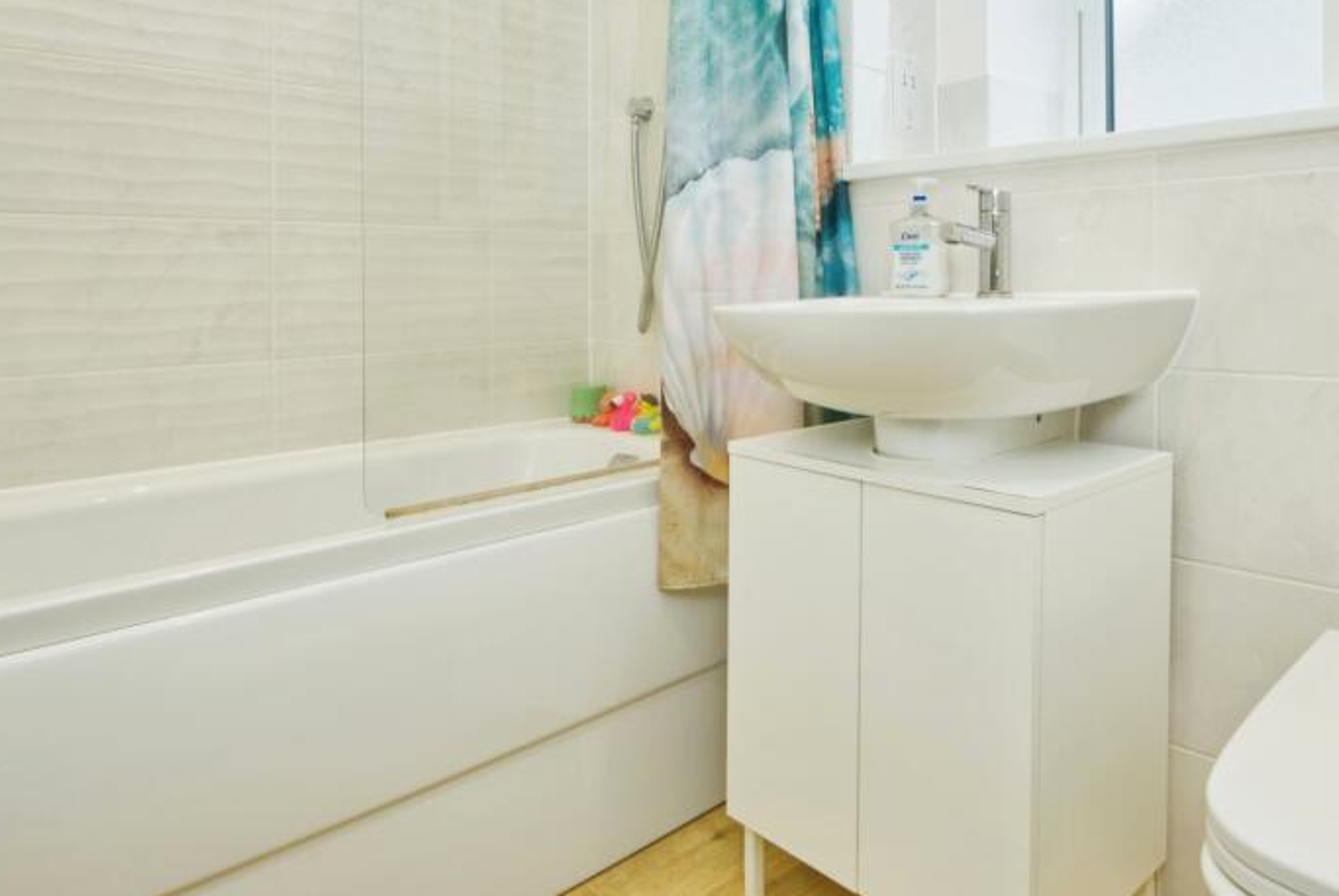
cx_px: 886
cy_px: 348
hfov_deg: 71.6
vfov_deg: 52.8
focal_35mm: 24
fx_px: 894
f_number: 9
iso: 400
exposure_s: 1/50
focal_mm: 16
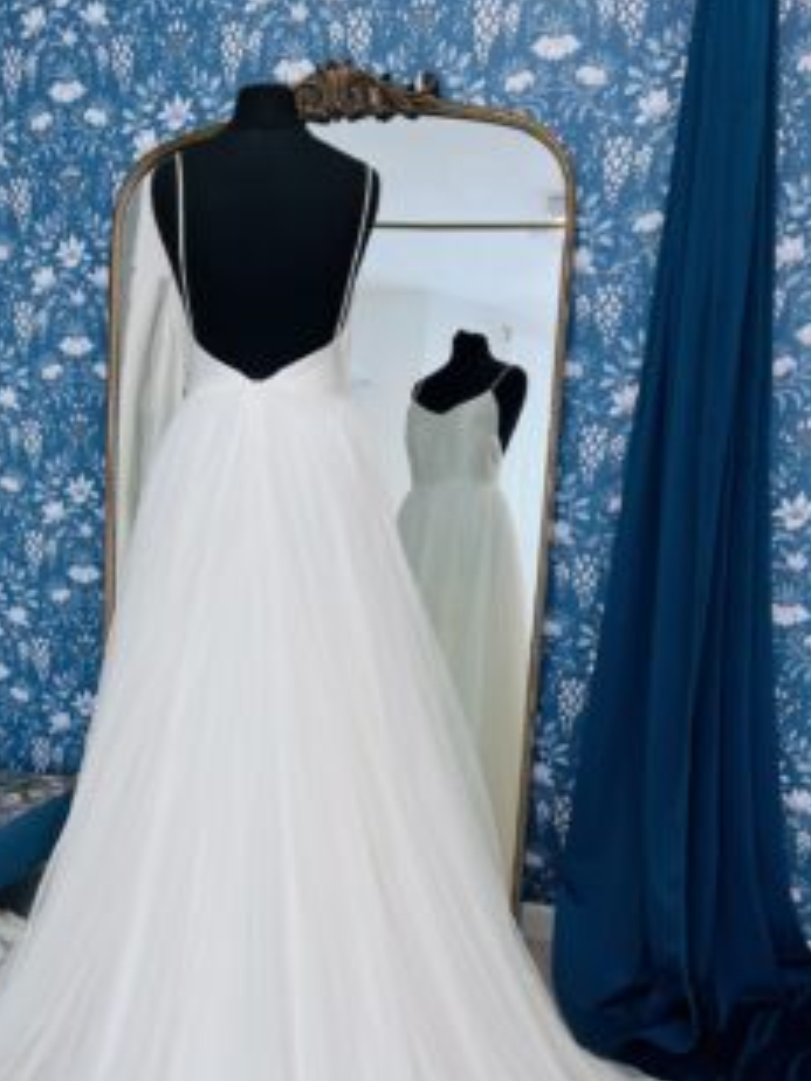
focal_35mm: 36
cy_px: 735
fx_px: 1125
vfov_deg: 50.3
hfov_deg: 39.3
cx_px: 295
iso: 32
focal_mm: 5.1
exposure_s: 1/133
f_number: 1.6
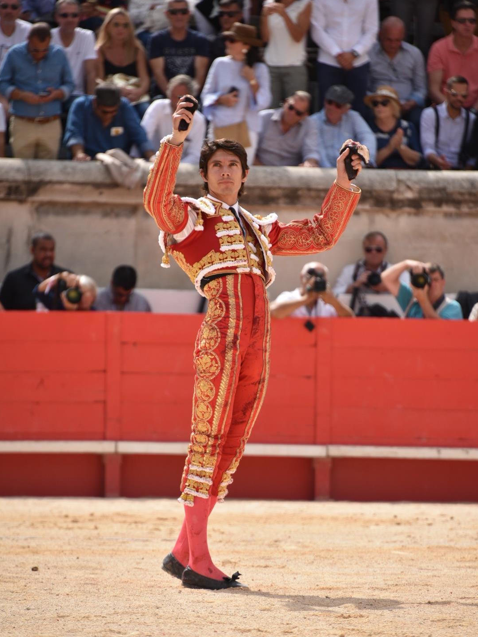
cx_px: 239
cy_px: 336
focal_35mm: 326
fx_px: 6001
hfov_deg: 4.6
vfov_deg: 6.1
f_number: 6.3
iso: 400
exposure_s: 1/1600
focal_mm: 300
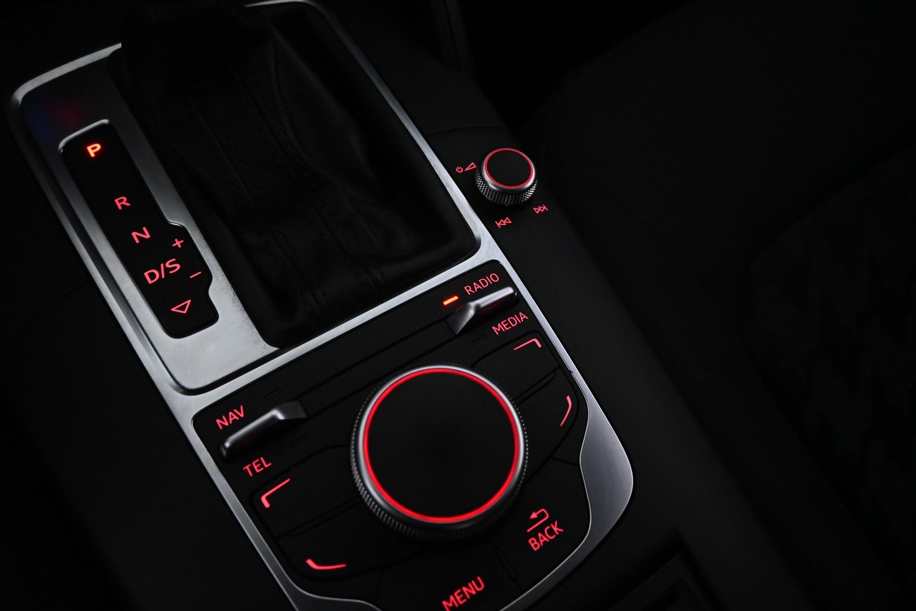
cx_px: 458
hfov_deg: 67.4
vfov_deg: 47.9
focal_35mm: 27
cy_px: 306
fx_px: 687
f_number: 6.3
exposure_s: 1/60
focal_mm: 18
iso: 5000
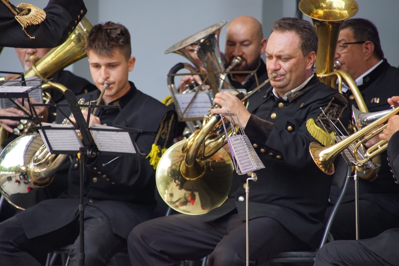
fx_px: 2660
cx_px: 200
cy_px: 133
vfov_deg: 5.7
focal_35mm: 240
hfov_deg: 8.6
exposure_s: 1/250
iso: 1000
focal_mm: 160
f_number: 6.3
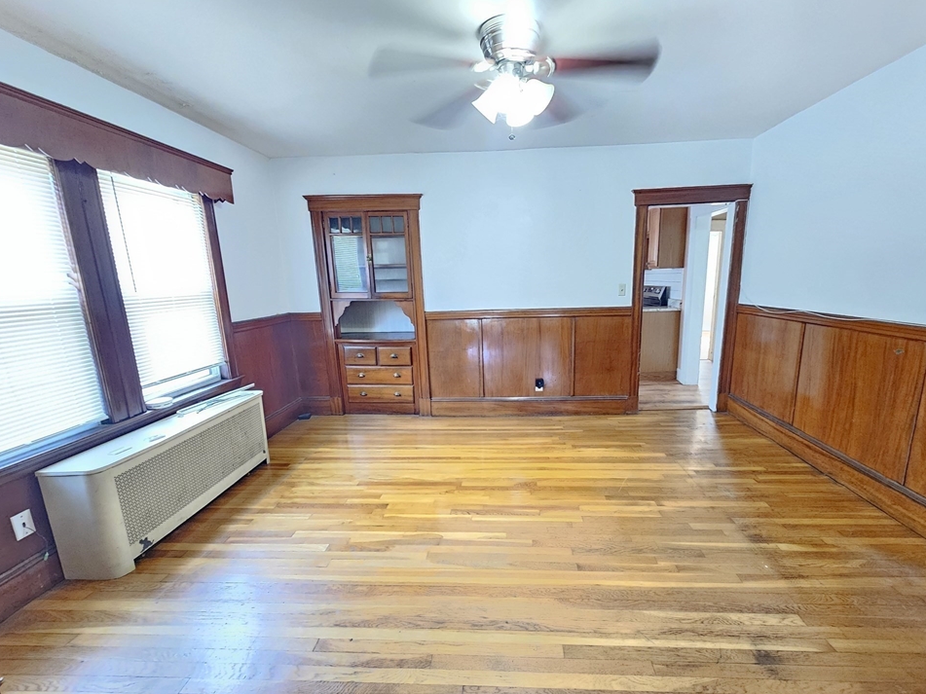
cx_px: 496
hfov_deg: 101.9
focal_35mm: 14
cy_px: 368
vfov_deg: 85.6
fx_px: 374
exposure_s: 1/24
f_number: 2.2
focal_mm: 2.2
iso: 1600
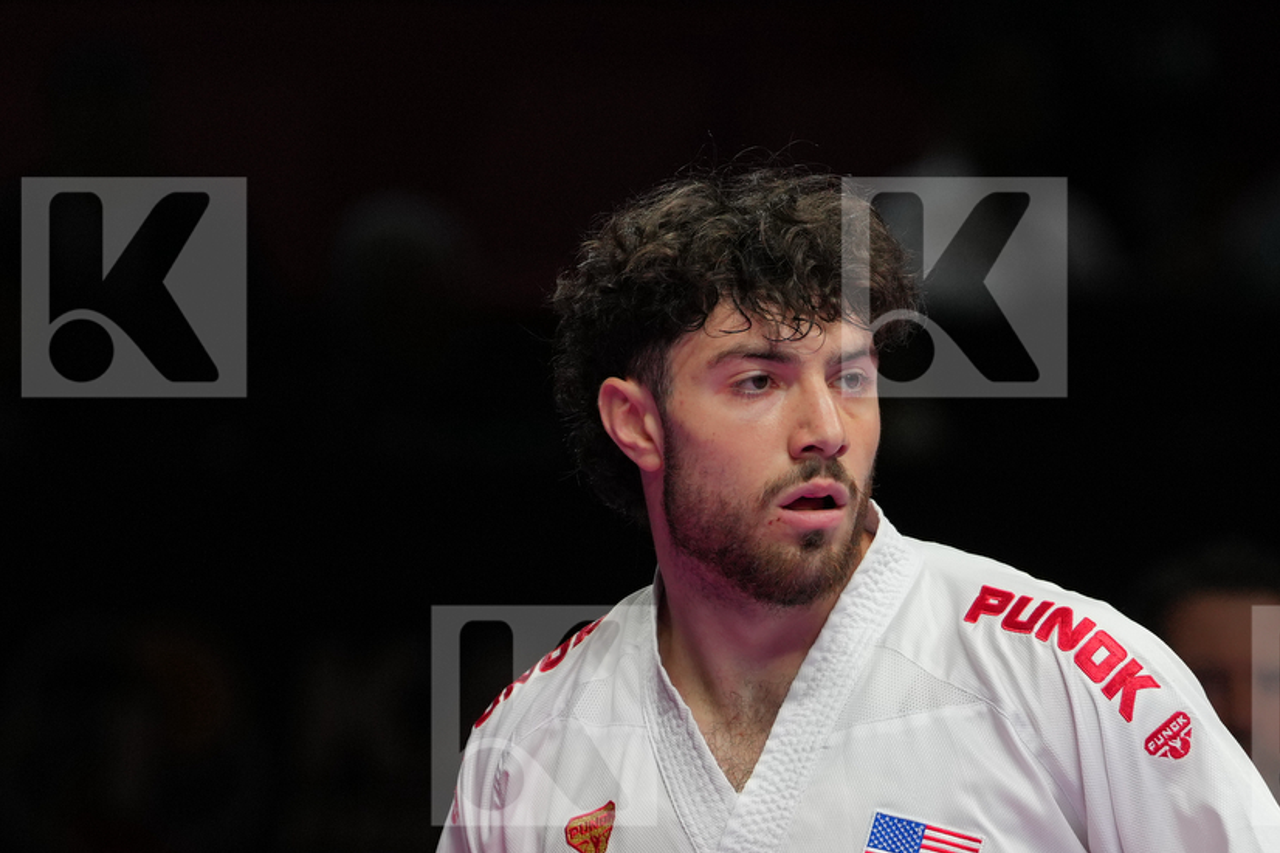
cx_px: 955
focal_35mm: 581
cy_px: 717
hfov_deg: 3.5
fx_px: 20648
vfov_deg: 2.4
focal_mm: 200
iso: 500
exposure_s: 1/1000
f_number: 2.8
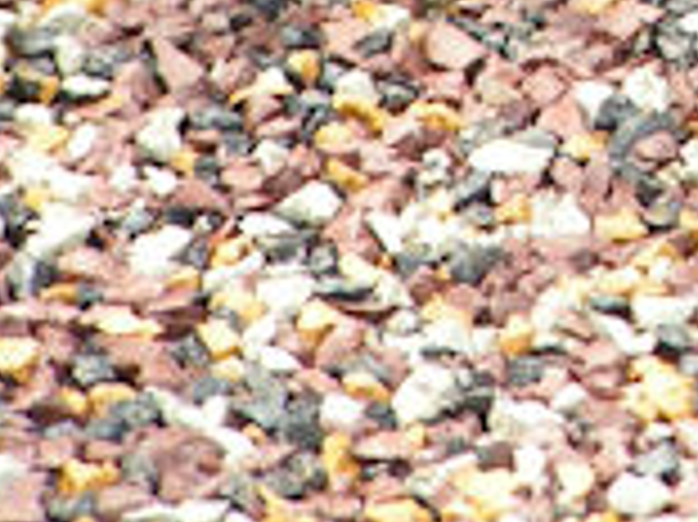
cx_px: 1225
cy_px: -592
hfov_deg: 1.9
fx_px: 21277
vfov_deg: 1.4
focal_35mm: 1056
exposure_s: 1/200
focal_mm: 39.8
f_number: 3.2
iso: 125
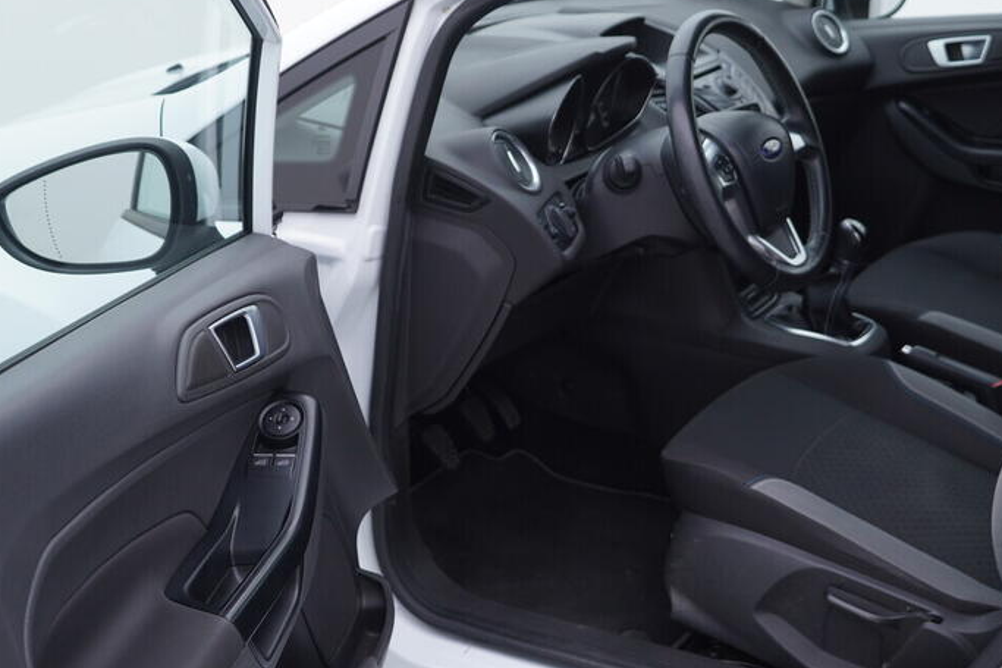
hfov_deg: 36.8
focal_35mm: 54
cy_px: 303
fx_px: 1503
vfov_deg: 25.0
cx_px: 553
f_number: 3.5
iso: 125
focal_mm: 24
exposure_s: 1/60
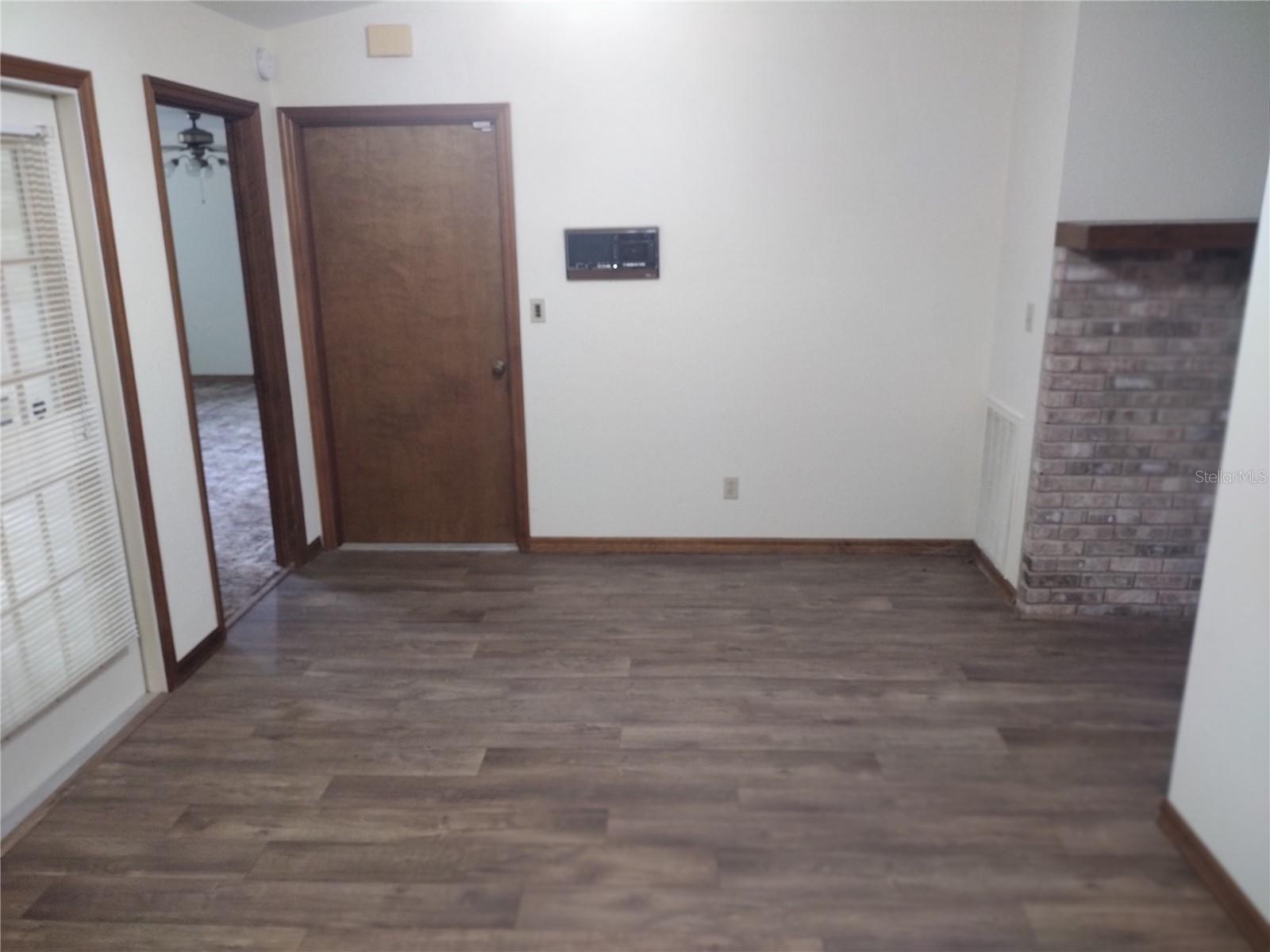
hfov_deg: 65.3
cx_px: 635
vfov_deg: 51.4
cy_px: 476
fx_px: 991
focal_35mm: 27
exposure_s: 1/40
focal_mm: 4.71
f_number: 1.7
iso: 378
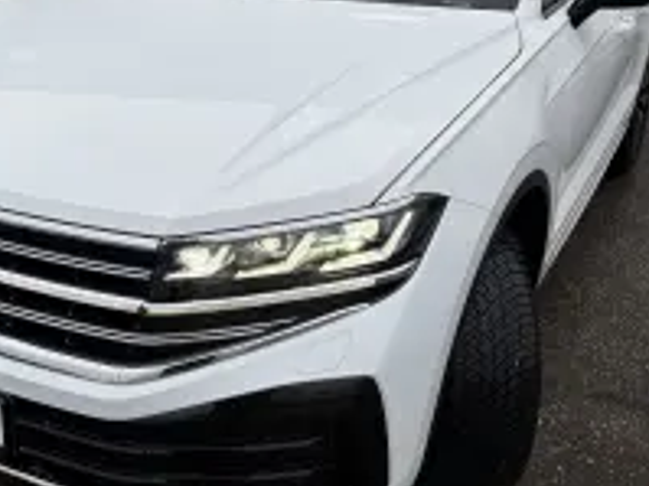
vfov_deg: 30.5
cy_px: 144
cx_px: 232
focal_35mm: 47
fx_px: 881
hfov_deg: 40.1
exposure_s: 1/111
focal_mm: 5.96
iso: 64
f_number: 1.6
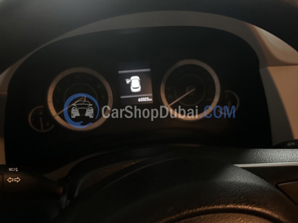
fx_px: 207
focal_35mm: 24
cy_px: 112
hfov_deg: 71.6
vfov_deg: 56.8
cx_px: 149
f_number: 1.78
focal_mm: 6.86
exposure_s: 1/25
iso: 1600
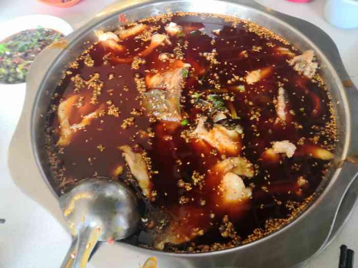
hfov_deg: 65.3
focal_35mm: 27
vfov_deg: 51.4
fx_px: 279
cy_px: 134
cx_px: 179
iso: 400
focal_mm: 3.95
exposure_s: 1/50
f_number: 1.8
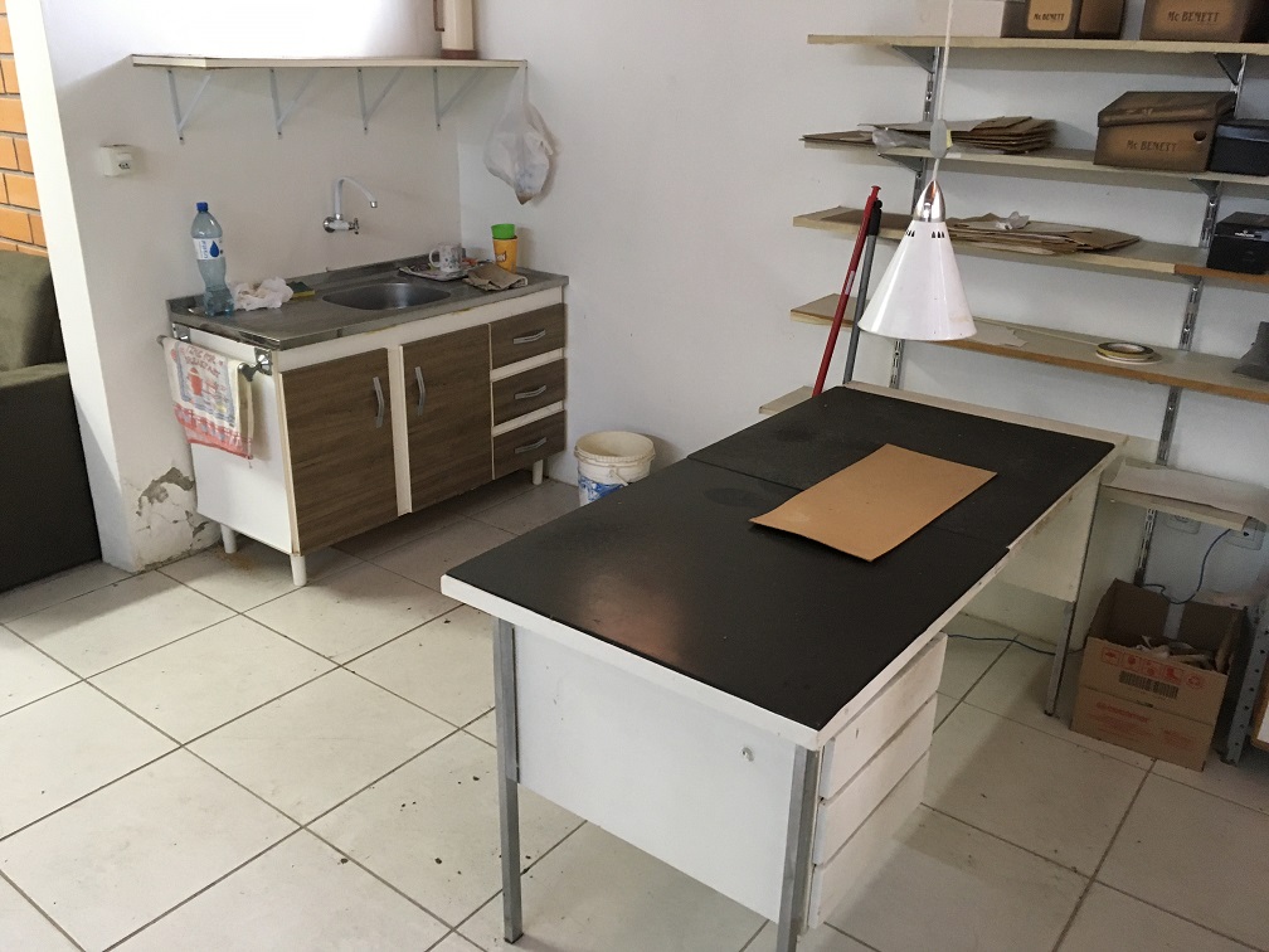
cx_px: 634
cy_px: 476
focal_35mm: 29
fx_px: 1063
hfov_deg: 61.7
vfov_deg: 48.2
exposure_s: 1/24
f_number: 2.2
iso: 200
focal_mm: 4.15
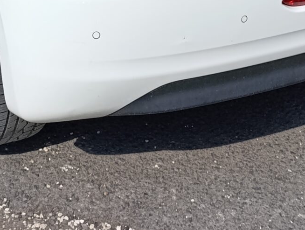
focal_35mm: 90
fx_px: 794
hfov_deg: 21.7
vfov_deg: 14.6
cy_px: -172
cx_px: 140
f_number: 1.6
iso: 50
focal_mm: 6.14
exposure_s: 1/965
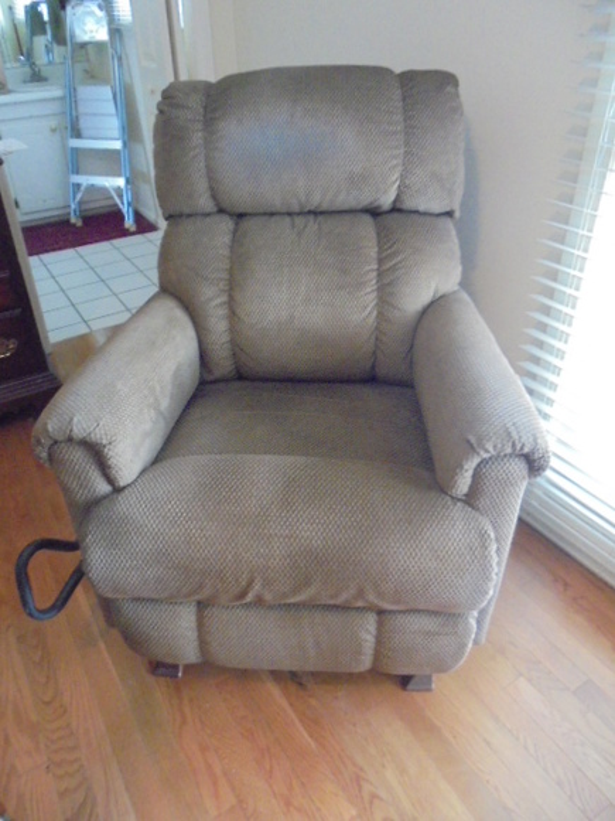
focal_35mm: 26
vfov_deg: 67.3
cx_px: 308
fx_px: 616
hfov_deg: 53.1
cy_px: 410
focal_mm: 4.6
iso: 800
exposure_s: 1/15
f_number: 3.5
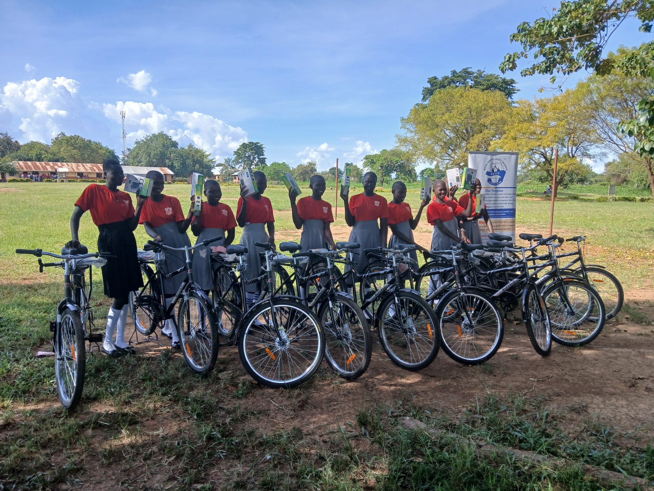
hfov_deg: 67.3
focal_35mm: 26
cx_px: 327
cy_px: 246
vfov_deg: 53.1
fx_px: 491
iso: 20
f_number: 1.8
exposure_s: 1/368
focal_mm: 3.98
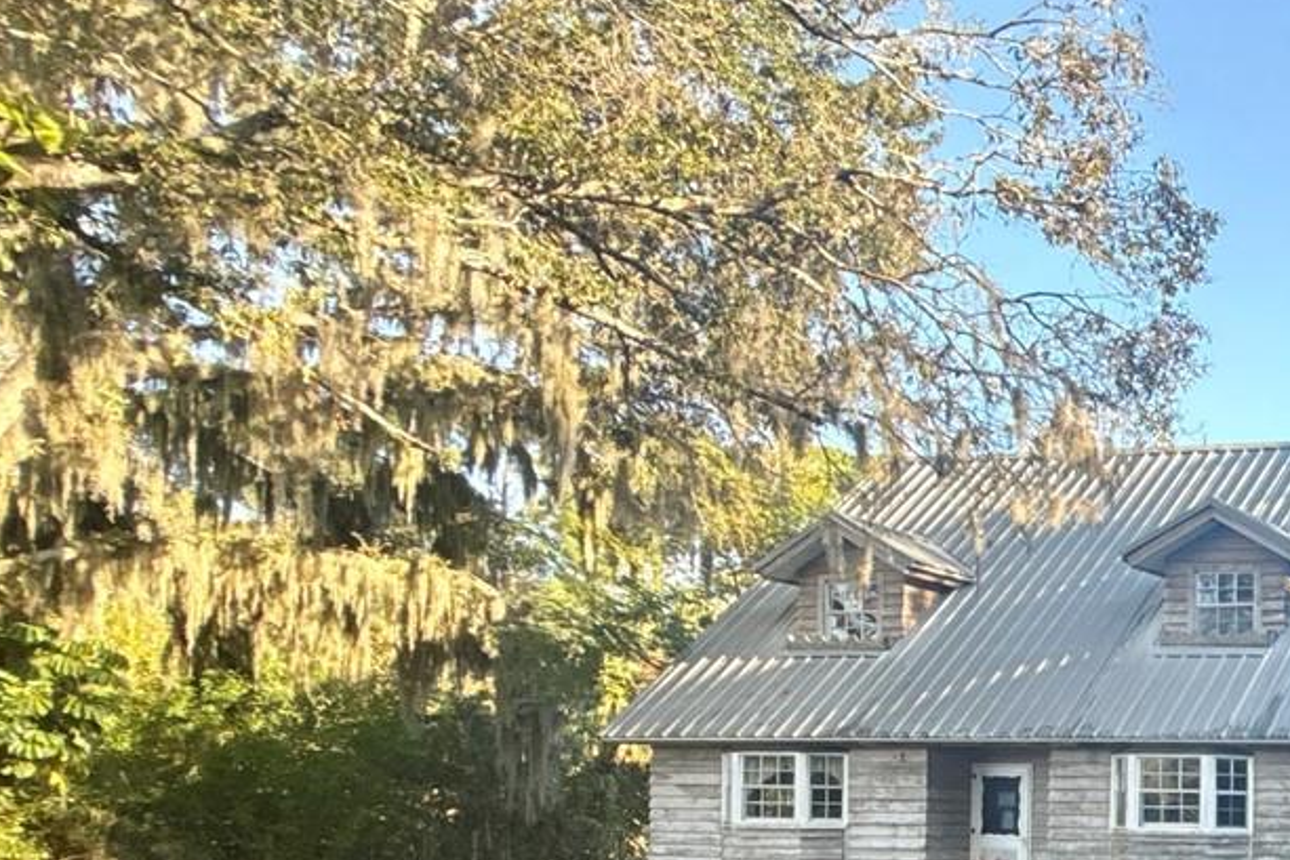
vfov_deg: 32.9
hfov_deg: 36.4
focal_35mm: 38
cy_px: 810
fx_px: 1362
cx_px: 1616
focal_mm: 2.22
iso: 64
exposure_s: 1/228
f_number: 2.2
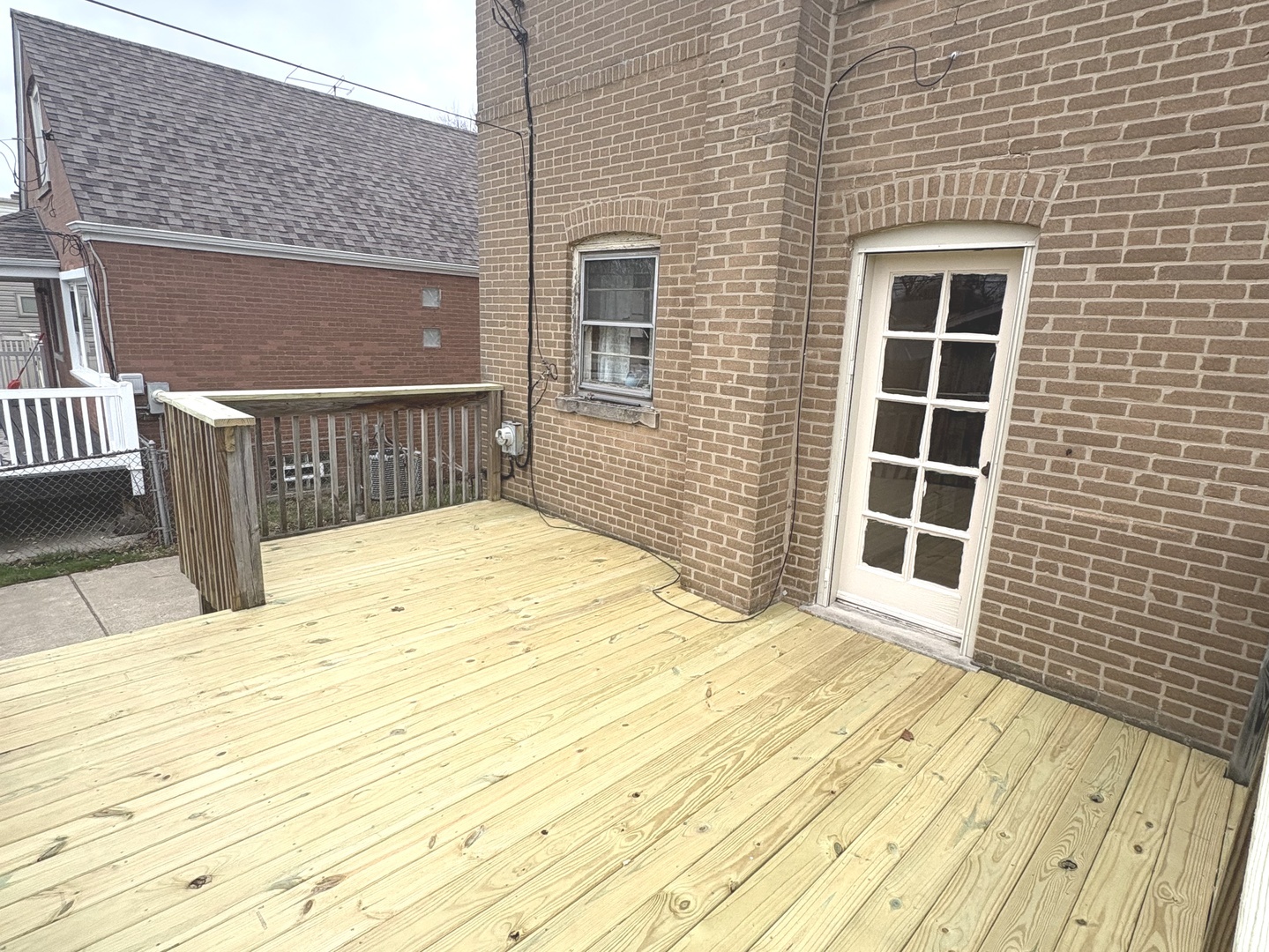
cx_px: 634
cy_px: 476
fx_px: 513
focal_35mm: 14
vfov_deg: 85.7
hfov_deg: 102.0
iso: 40
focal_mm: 2.22
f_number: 2.2
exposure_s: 1/533
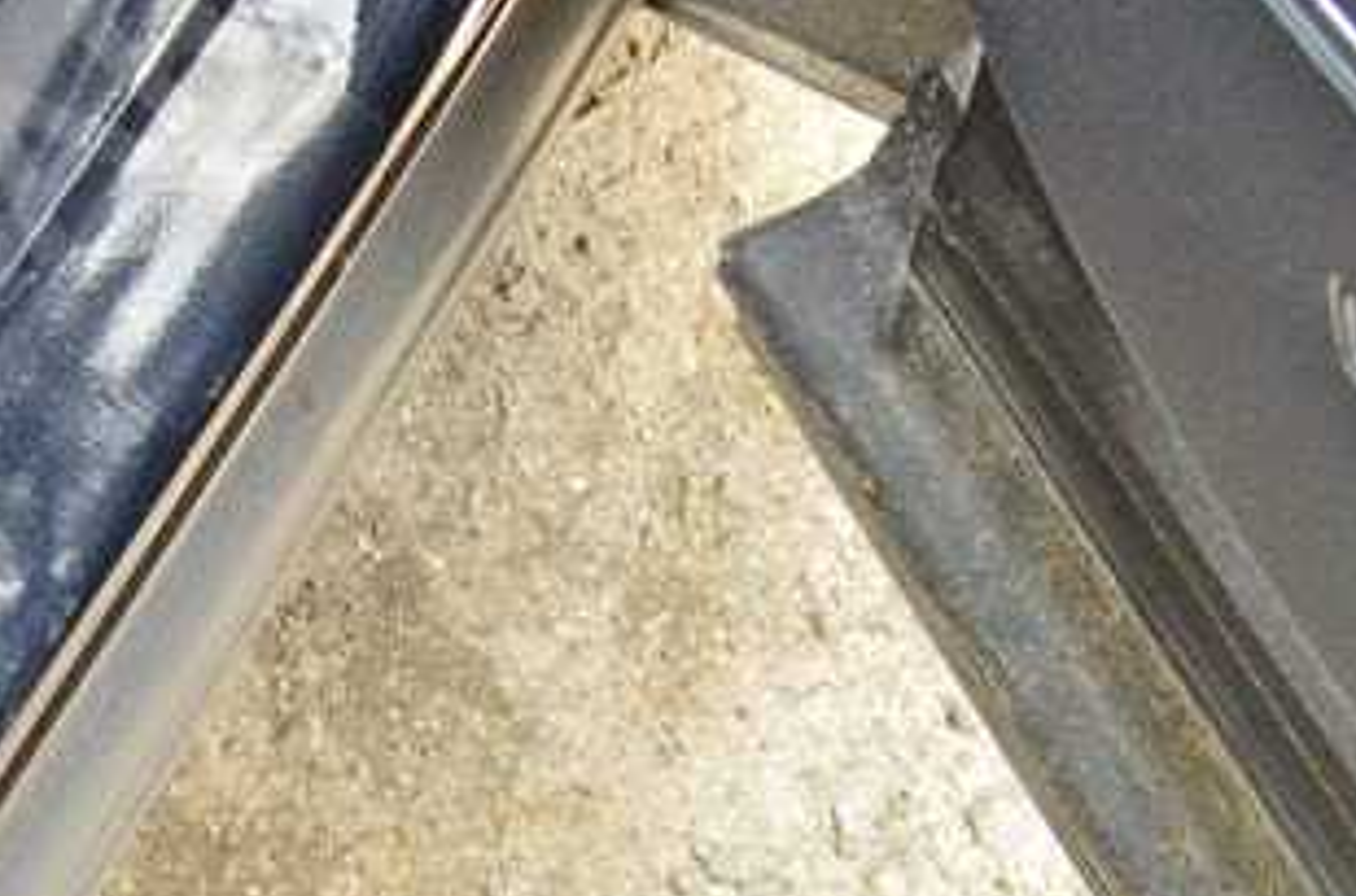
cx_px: -1352
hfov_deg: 14.1
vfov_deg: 10.4
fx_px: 4584
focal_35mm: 122
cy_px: -785
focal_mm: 18
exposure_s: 1/15
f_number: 8
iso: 800
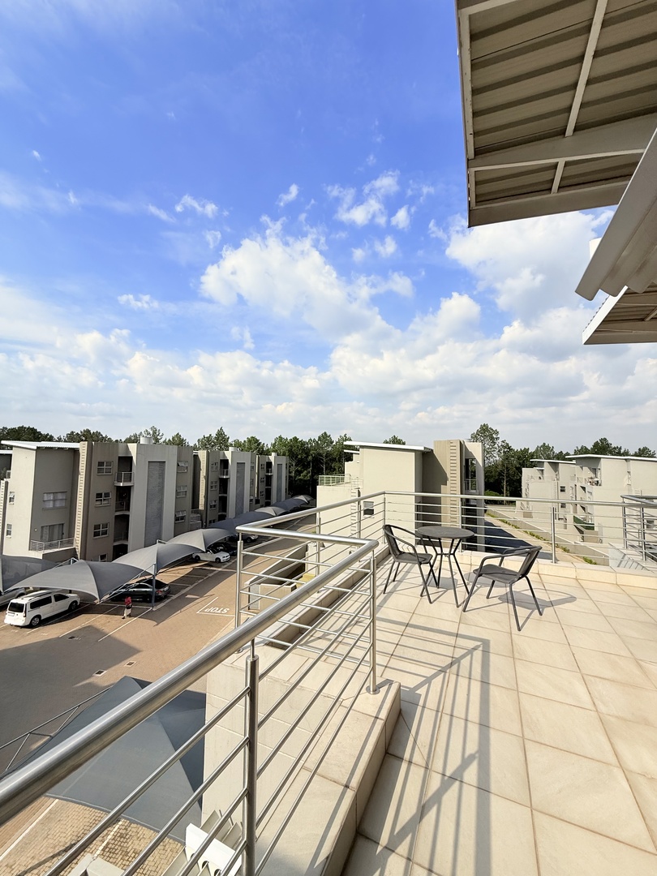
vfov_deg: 102.1
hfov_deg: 85.7
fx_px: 354
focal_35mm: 14
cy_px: 438
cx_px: 328
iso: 50
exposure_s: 1/2976
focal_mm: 2.22
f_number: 2.2
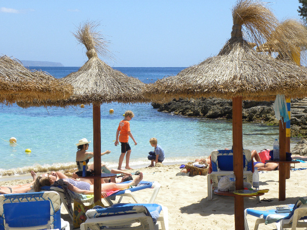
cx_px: 154
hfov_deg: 18.7
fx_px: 931
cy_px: 115
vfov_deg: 14.1
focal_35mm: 105
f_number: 6.3
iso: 64
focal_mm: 18.8
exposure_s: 1/254
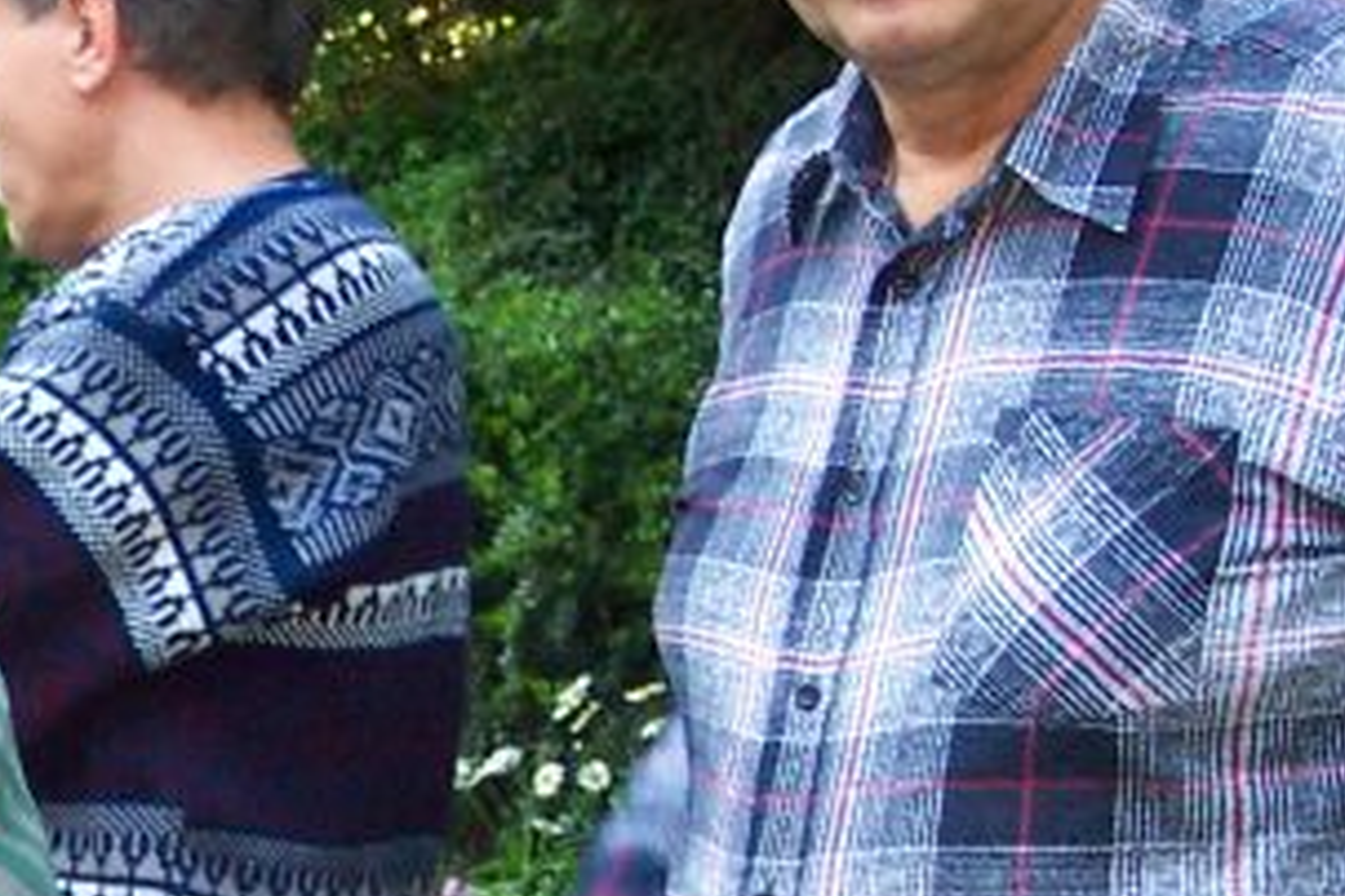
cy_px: 949
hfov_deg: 17.5
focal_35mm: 113
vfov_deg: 12.0
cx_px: -124
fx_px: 4221
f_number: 2.8
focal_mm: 8
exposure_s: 1/45
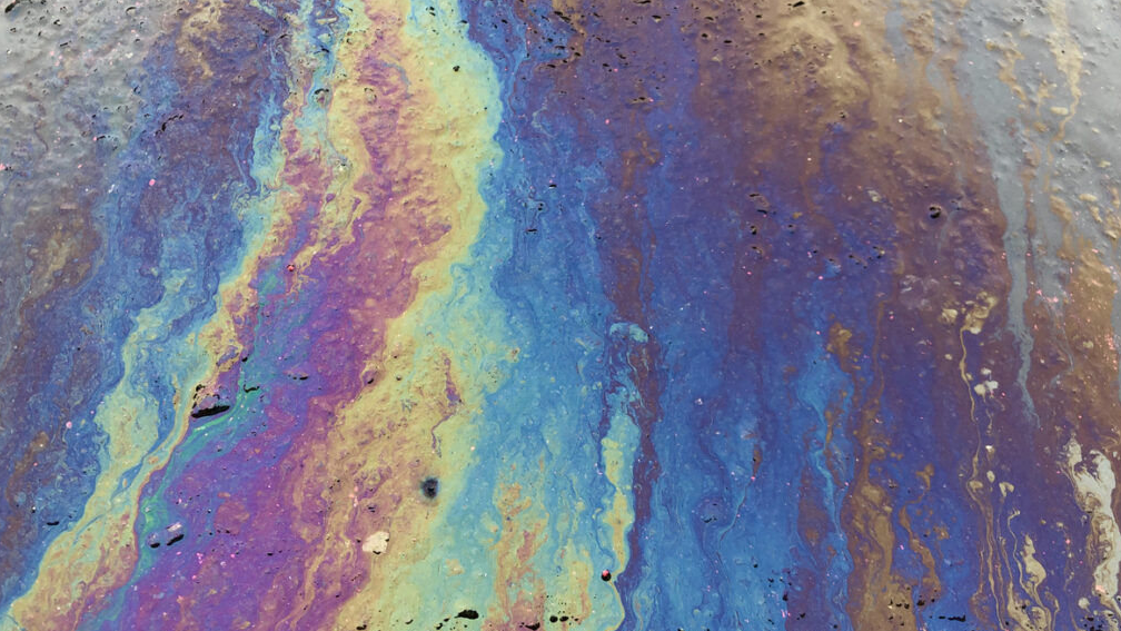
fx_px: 921
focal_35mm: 31
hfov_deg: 62.6
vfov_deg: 37.8
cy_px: 292
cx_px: 558
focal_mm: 4
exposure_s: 1/120
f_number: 1.8
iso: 32
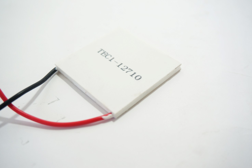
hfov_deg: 48.0
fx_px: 283
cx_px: 126
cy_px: 84
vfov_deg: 32.9
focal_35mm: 40
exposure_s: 1/60
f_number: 5
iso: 400
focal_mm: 27
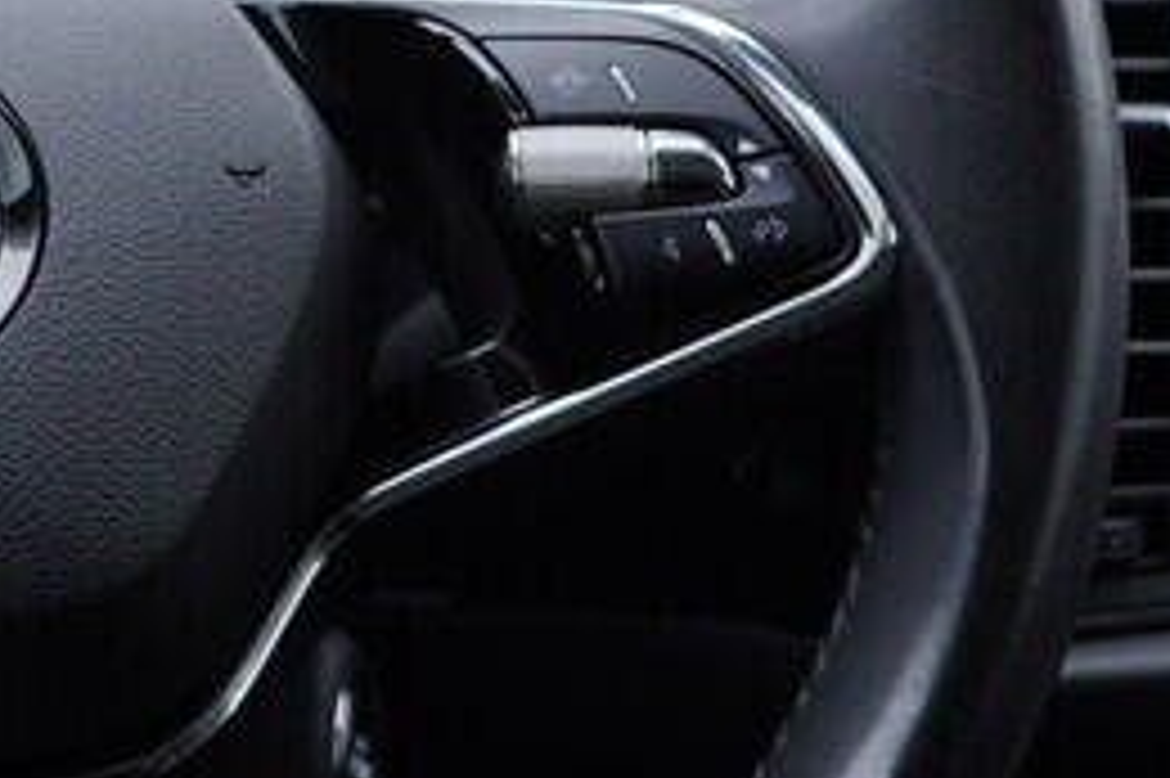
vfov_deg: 9.6
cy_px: 83
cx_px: -148
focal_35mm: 142
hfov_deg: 14.1
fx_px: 4612
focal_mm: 24
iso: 125
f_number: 3.2
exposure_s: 1/50
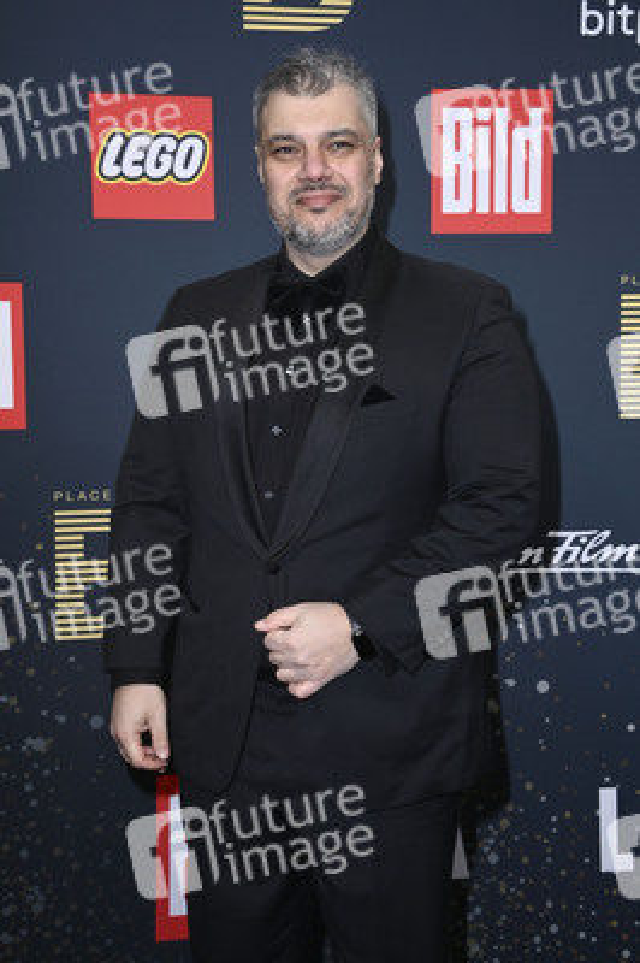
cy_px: 482
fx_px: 1549
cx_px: 320
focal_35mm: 58
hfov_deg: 23.3
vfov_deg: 34.5
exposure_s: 1/250
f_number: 5.6
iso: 320
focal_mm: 58
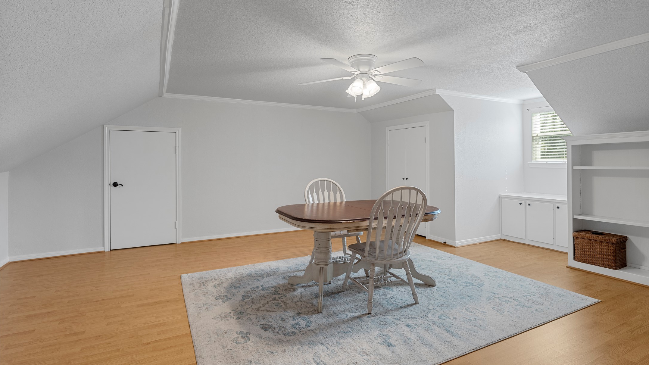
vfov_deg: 58.3
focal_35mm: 19
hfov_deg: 89.6
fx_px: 327
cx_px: 326
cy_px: 167
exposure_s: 2
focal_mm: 18
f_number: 8
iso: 200
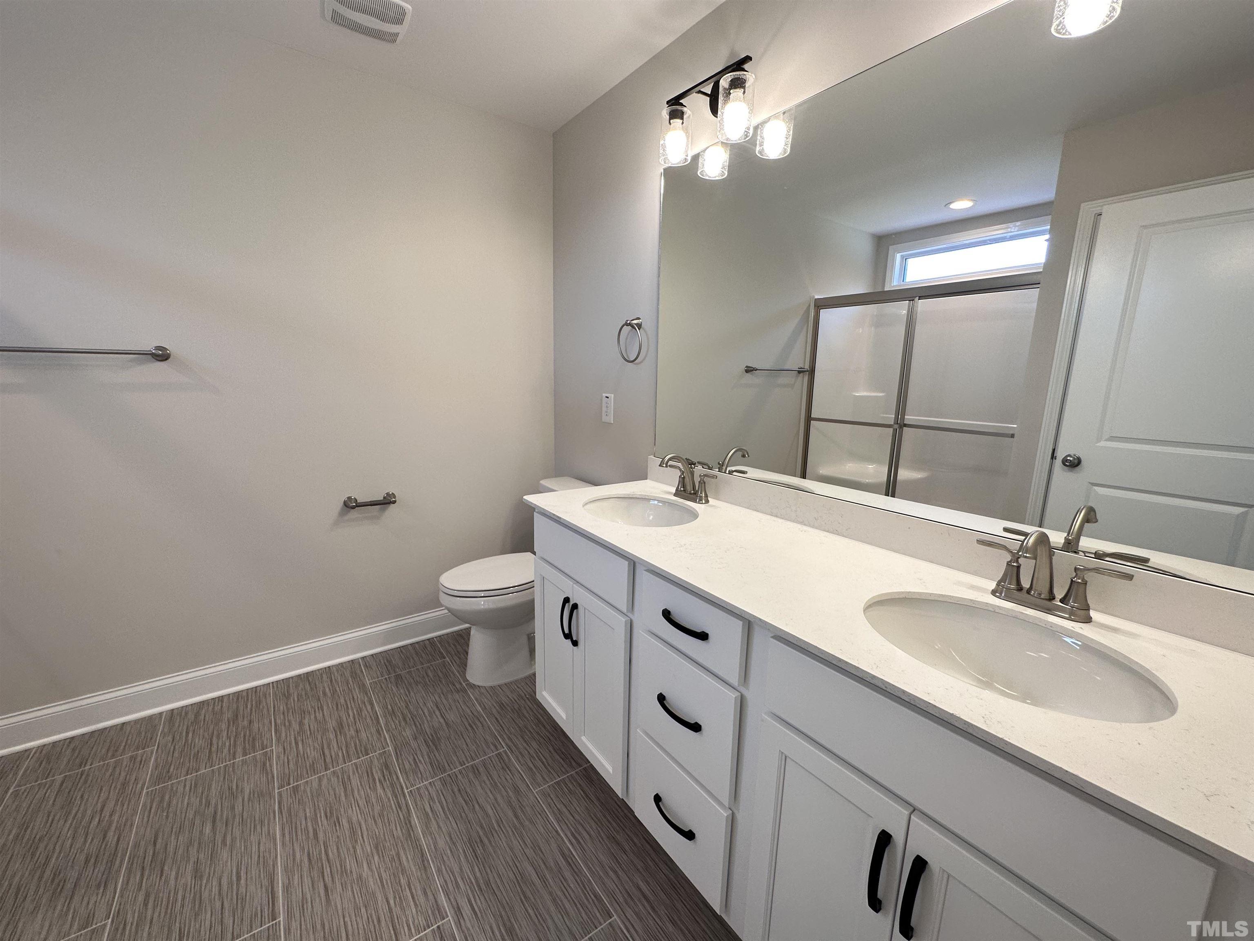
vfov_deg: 85.7
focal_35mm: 14
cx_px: 627
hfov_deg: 102.1
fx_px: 507
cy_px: 470
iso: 80
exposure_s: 1/120
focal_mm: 2.22
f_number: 2.2
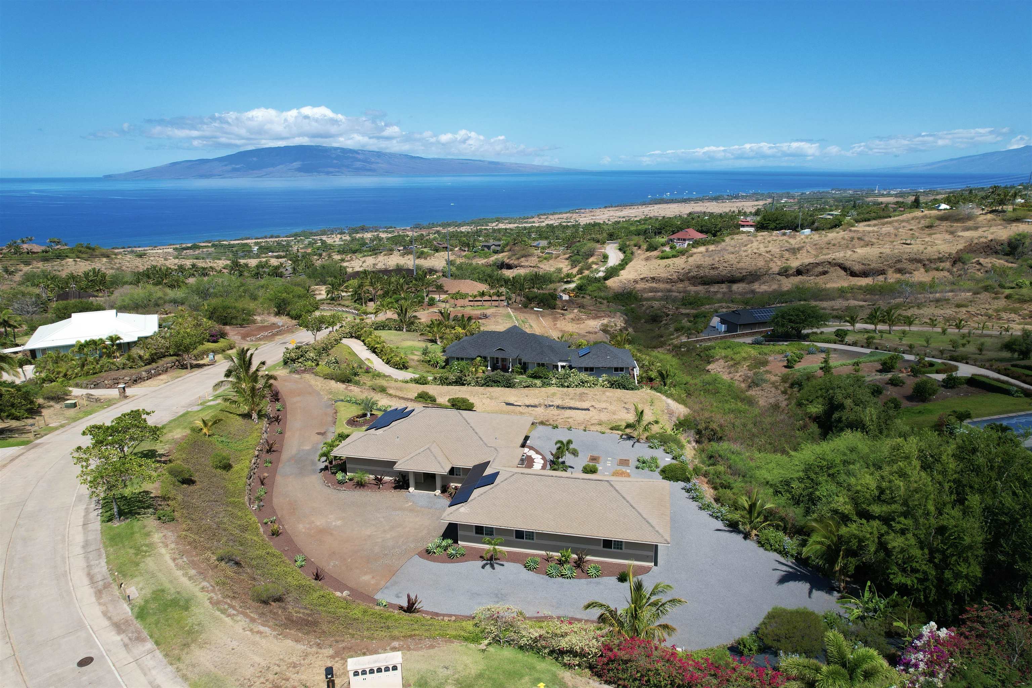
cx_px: 516
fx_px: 631
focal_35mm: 22
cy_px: 344
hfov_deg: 78.6
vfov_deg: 57.2
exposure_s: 1/2000
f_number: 2.8
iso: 100
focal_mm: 8.38
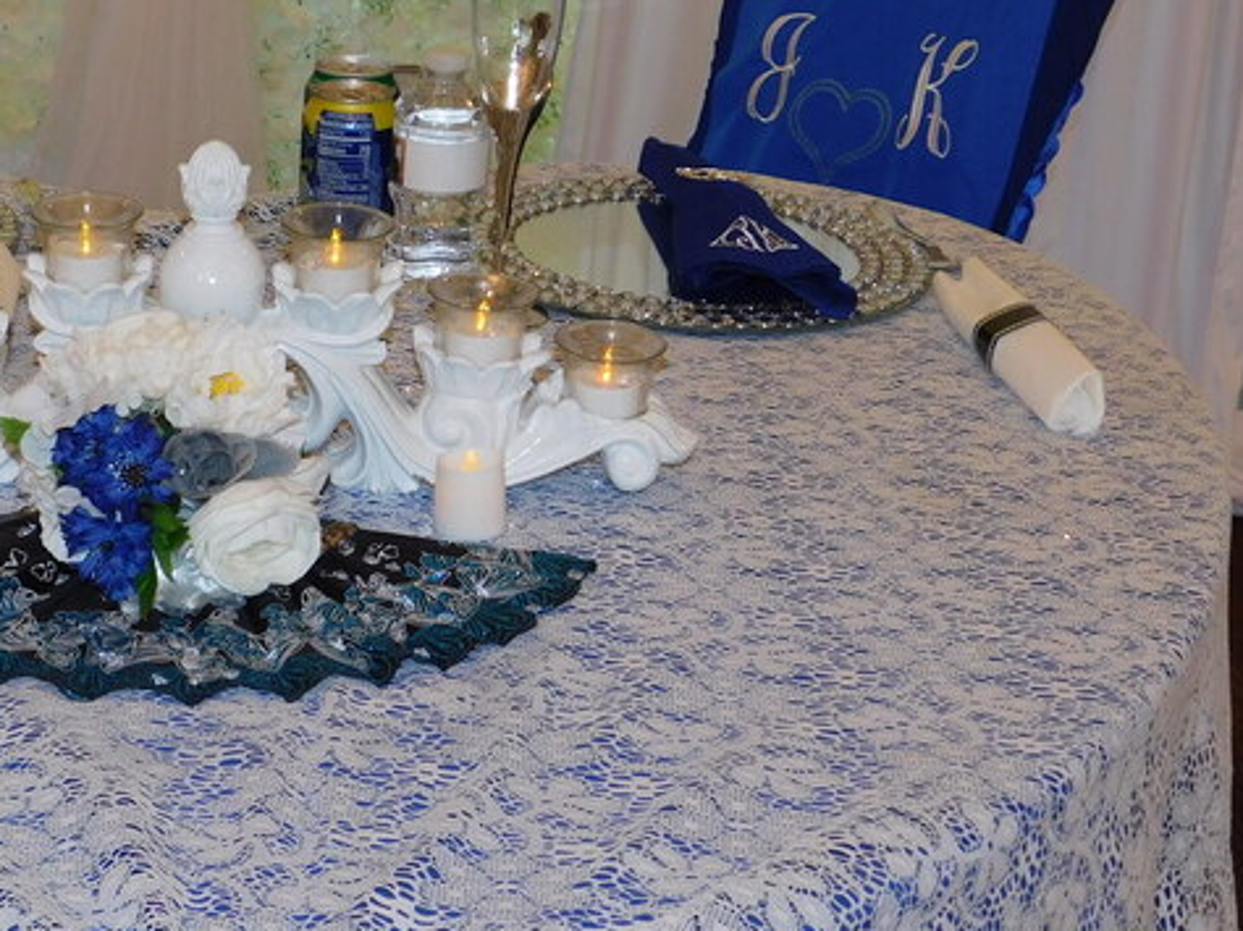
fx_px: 2728
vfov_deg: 19.3
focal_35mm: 76
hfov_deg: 25.1
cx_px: 205
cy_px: 362
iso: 200
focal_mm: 8
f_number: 3.7
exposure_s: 1/30
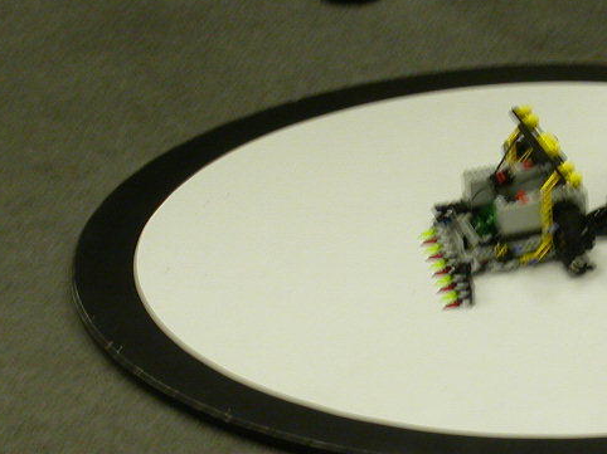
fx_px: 4136
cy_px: 263
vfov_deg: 6.3
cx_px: 467
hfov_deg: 8.4
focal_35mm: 236
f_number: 4.2
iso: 100
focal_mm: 23.1
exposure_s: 1/11.1
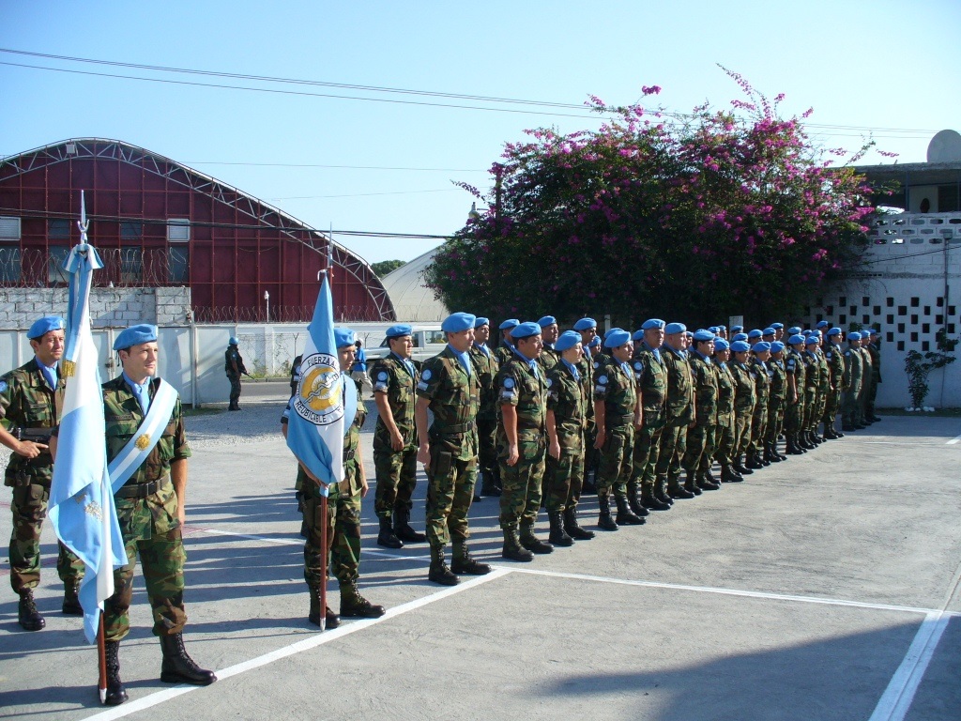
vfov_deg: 38.7
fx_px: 1027
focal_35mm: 37
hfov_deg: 50.1
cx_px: 480
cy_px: 360
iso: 80
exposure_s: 1/200
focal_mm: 6.1
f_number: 5.6
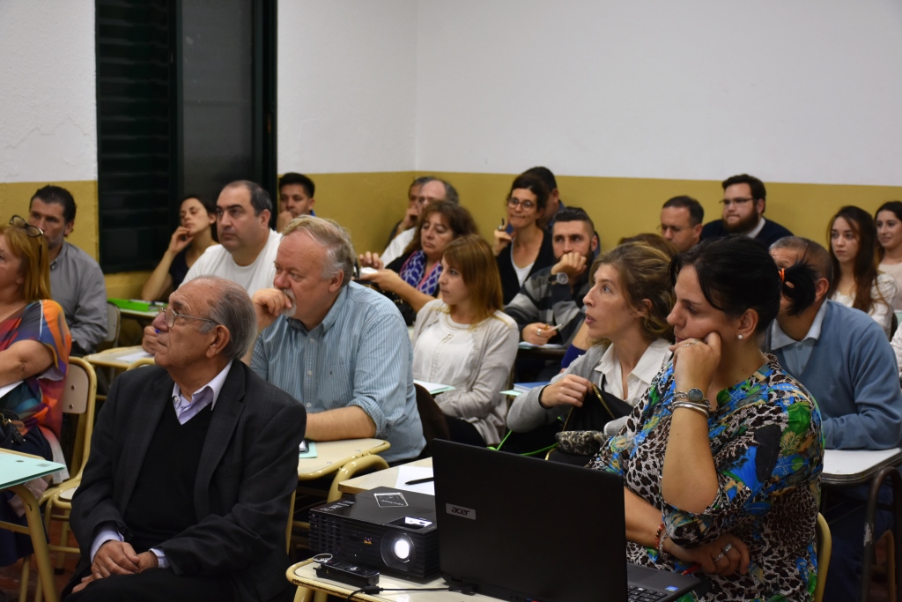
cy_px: 301
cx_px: 451
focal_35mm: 57
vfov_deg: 23.8
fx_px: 1428
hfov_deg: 35.0
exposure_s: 1/80
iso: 800
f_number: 4.2
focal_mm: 38
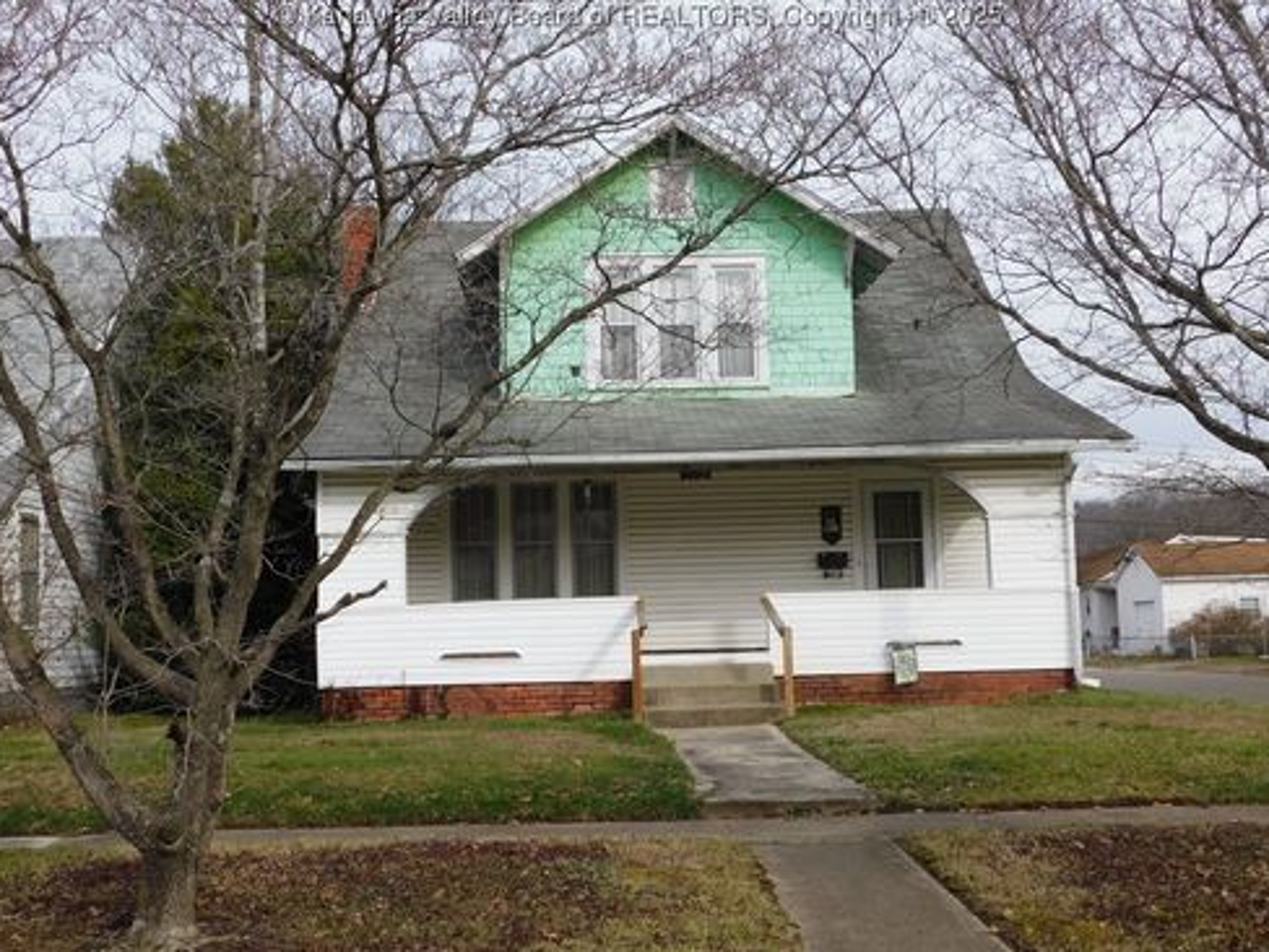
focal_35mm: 41
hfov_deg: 45.8
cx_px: 640
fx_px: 1503
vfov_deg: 35.1
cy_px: 485
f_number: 3.6
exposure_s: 1/800
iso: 125
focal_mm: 7.1
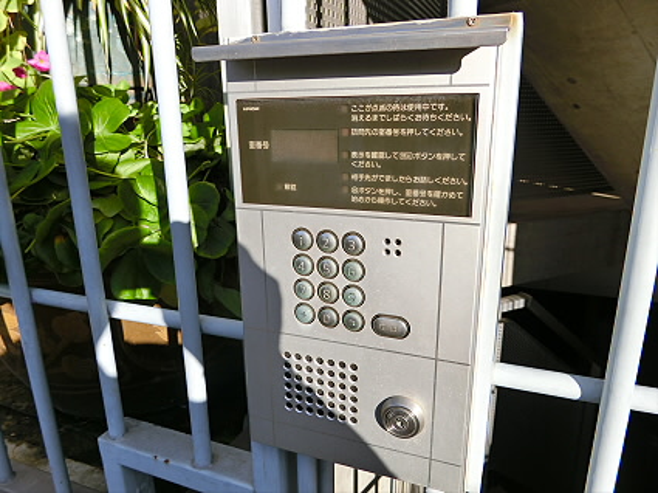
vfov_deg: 54.8
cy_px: 246
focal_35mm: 25
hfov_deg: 69.4
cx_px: 329
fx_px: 475
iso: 80
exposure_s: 1/1000
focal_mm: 5.4
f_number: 2.8
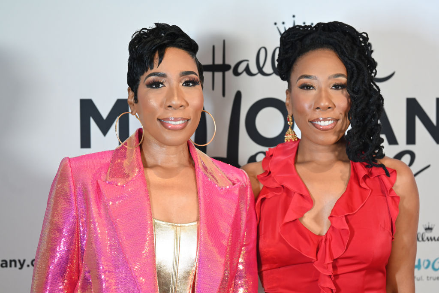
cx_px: 220
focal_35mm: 85
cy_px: 146
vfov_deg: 16.1
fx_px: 1037
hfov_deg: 23.9
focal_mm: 85
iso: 1250
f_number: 4.5
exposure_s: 1/60
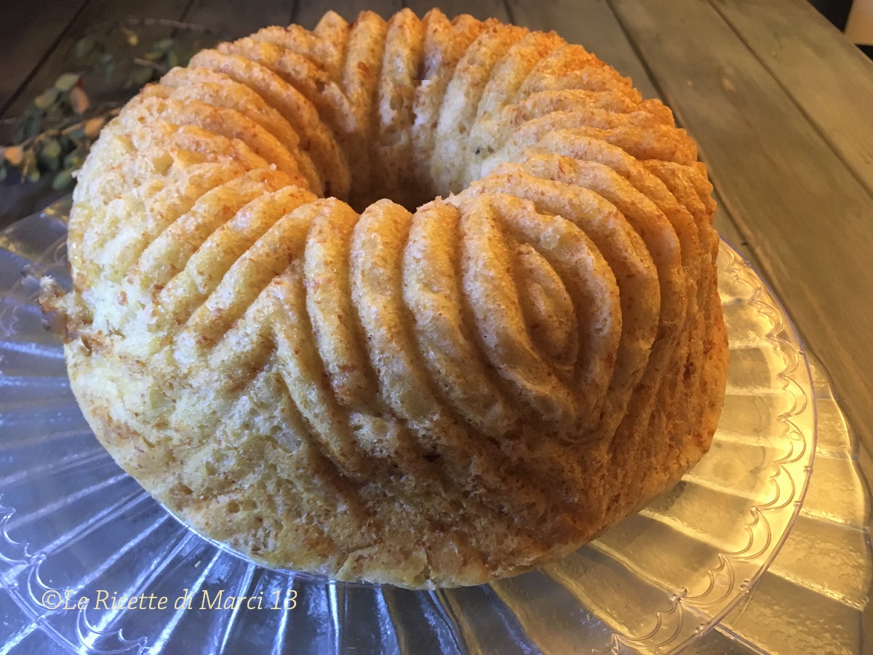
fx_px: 731
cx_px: 436
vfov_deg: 48.2
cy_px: 328
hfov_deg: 61.7
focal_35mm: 29
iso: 200
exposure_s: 1/33
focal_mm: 4.15
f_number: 2.2
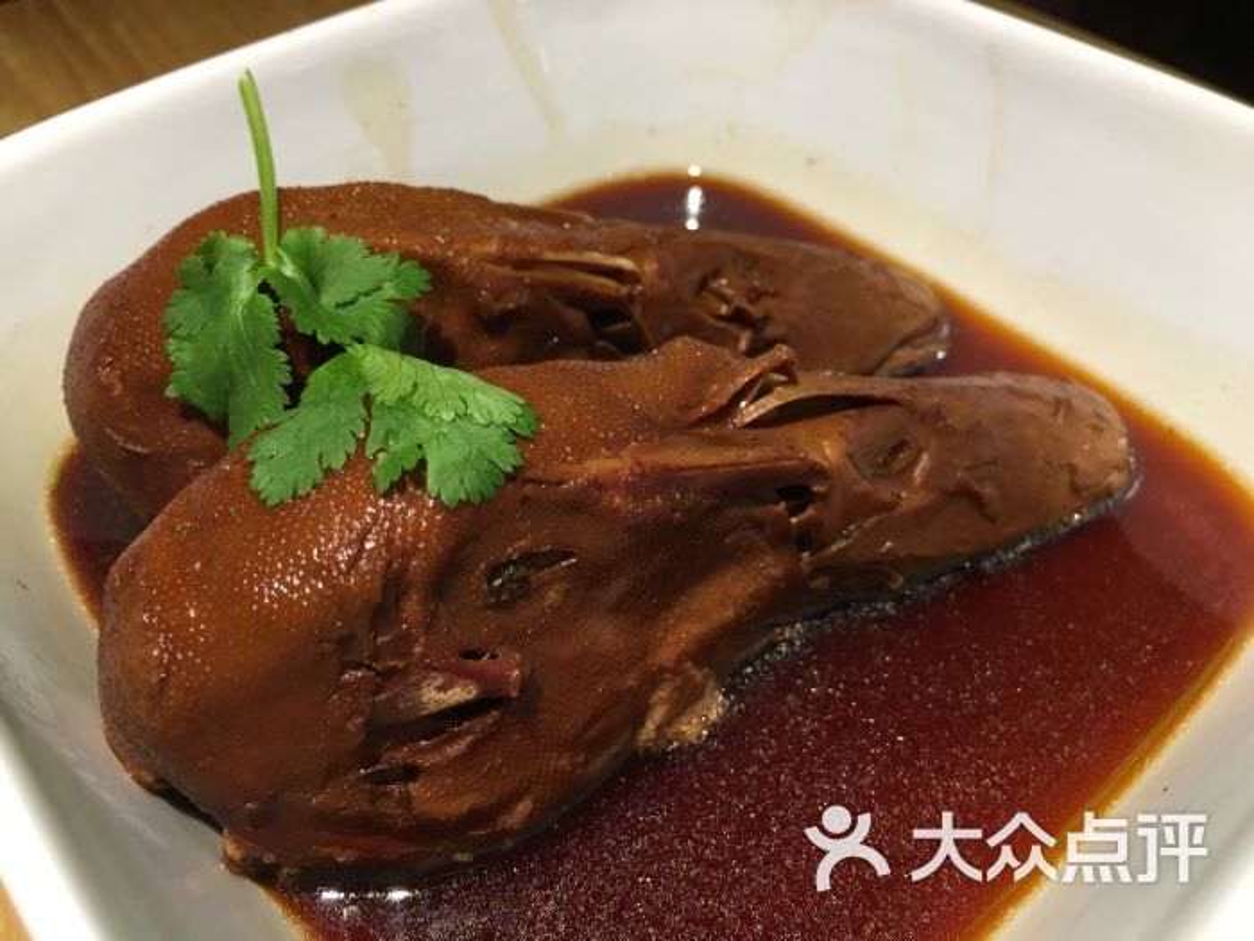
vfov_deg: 48.2
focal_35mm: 29
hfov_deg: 61.7
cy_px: 470
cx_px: 627
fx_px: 1051
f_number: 2.2
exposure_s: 1/17
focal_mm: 4.15
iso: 32
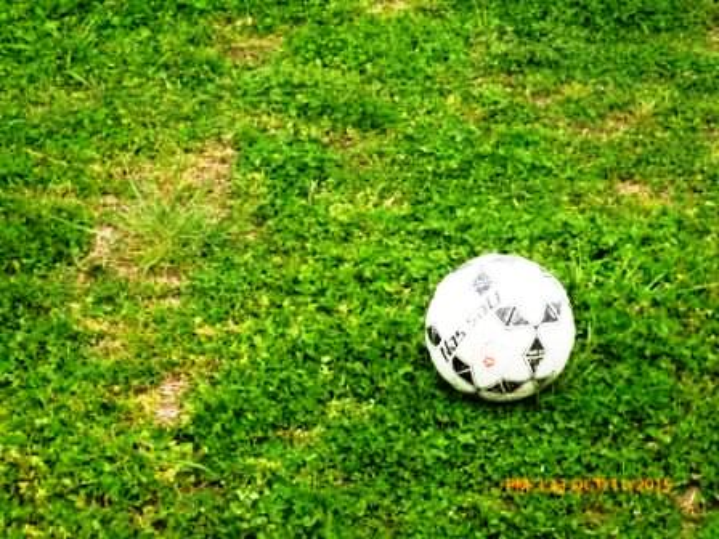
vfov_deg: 18.9
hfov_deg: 25.0
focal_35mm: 78
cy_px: 270
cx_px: 360
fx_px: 1620
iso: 400
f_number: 5.4
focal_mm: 13.9
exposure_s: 1/400
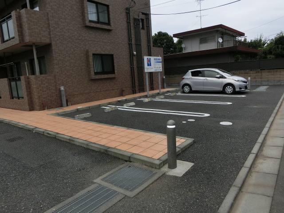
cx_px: 142
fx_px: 205
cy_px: 106
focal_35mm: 25
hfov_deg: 69.4
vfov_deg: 54.9
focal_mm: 4.5
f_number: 3.5
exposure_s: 1/1000
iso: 100
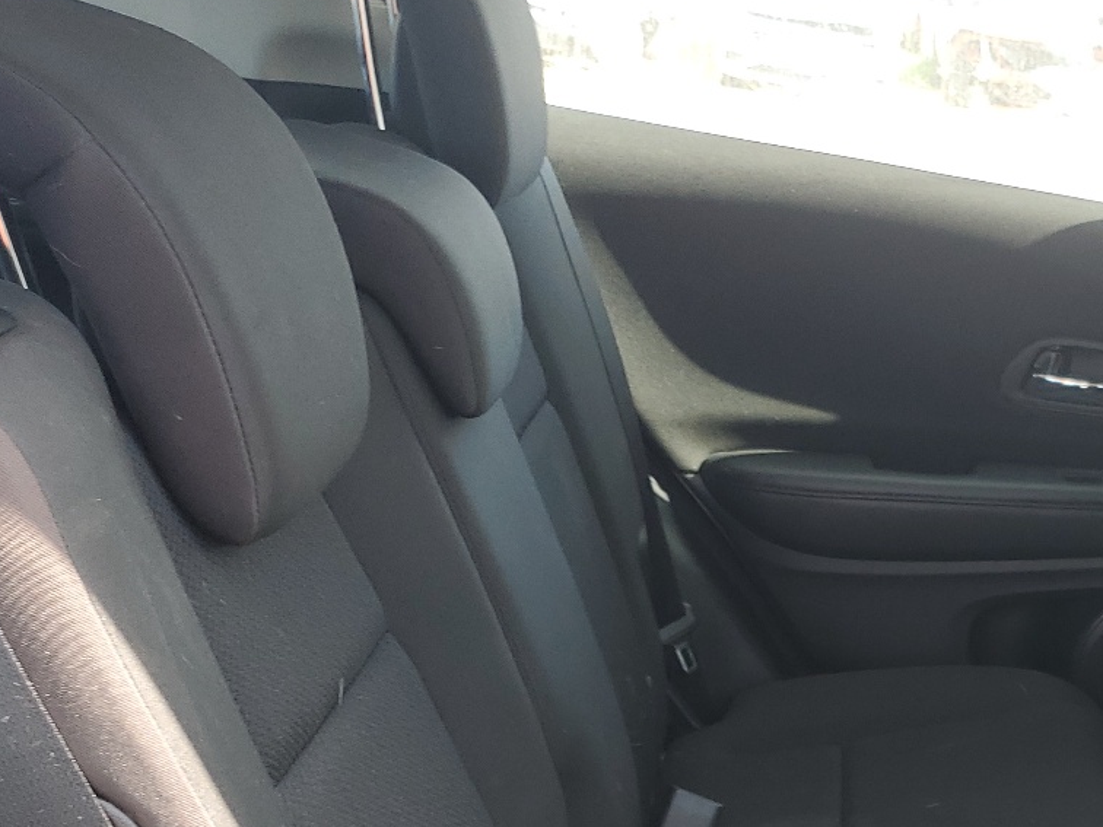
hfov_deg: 32.8
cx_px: 1037
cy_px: 853
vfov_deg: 25.1
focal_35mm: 55
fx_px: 1753
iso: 50
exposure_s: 1/204
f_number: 1.5
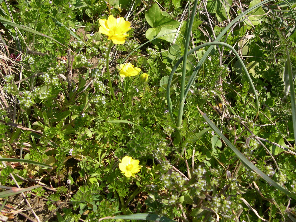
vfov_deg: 37.7
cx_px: 148
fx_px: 325
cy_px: 111
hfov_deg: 49.0
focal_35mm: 38
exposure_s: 1/146
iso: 100
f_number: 7.6
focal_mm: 8
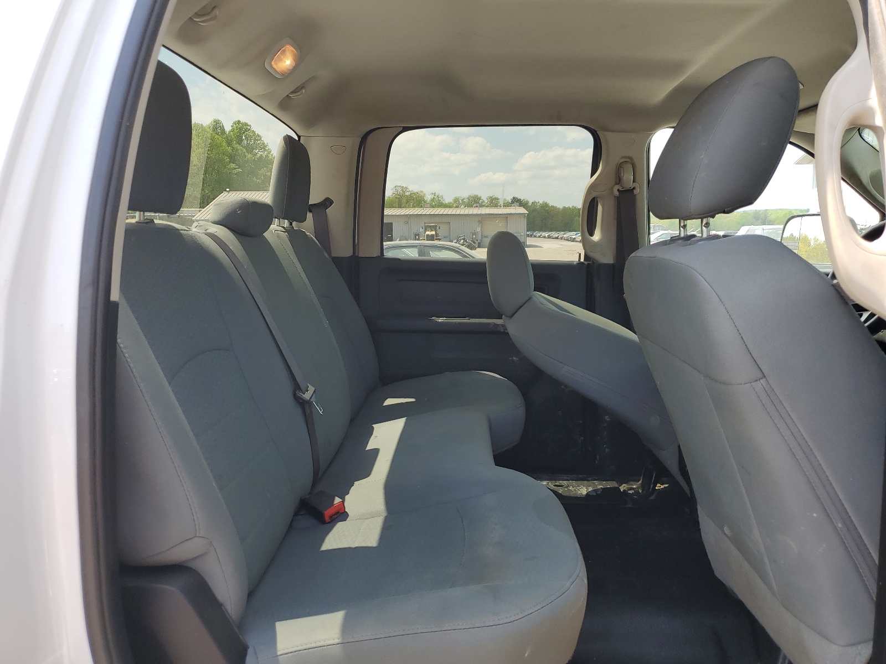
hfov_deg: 67.3
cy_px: 332
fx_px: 665
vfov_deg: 53.1
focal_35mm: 26
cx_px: 443
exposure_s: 1/500
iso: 50
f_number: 1.5
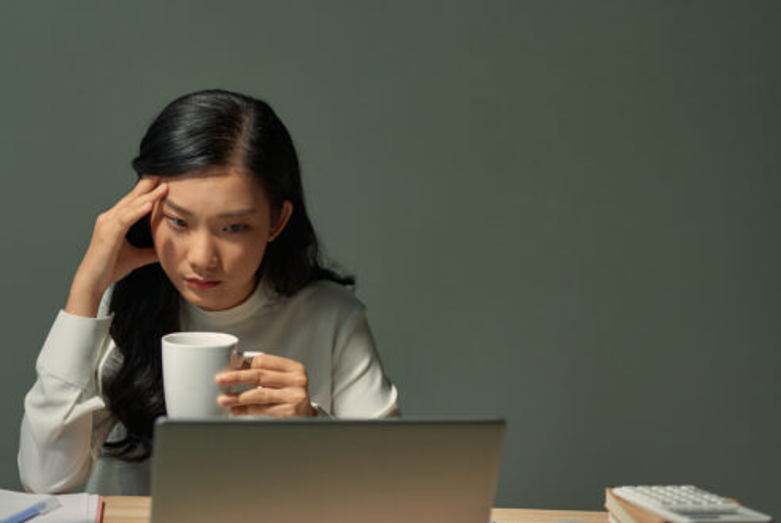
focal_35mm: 78
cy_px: 255
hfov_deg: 25.8
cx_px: 229
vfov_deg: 17.5
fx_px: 1694
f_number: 1.8
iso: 100
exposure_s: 1/320
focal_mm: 50
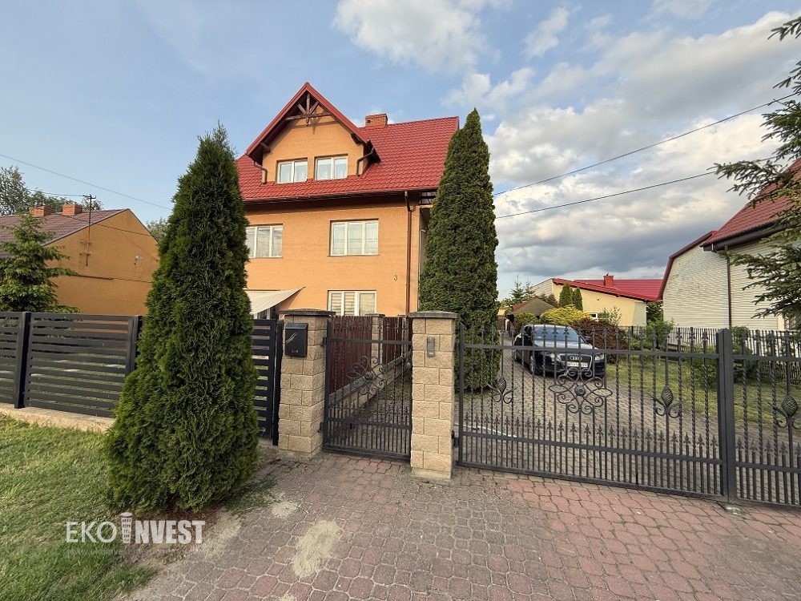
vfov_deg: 85.7
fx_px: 324
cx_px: 400
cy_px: 300
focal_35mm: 14
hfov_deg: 102.1
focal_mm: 2.22
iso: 50
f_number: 2.2
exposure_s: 1/579
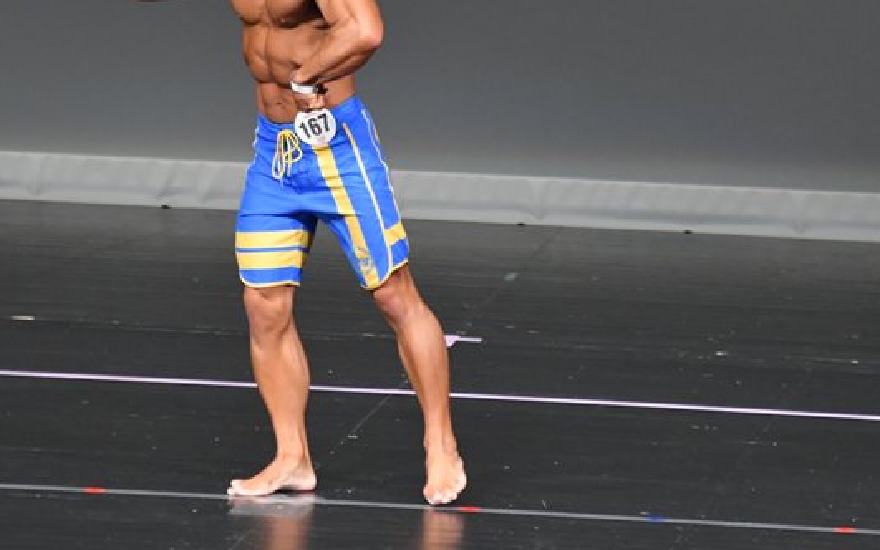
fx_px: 12305
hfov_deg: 4.1
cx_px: 493
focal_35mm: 513
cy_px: 133
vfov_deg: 2.6
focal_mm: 230
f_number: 5.6
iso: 5000
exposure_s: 1/400
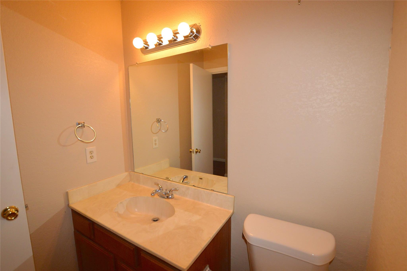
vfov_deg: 77.2
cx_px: 204
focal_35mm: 15
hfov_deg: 100.4
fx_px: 169
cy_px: 136
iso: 800
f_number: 5.6
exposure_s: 1/160
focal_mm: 10
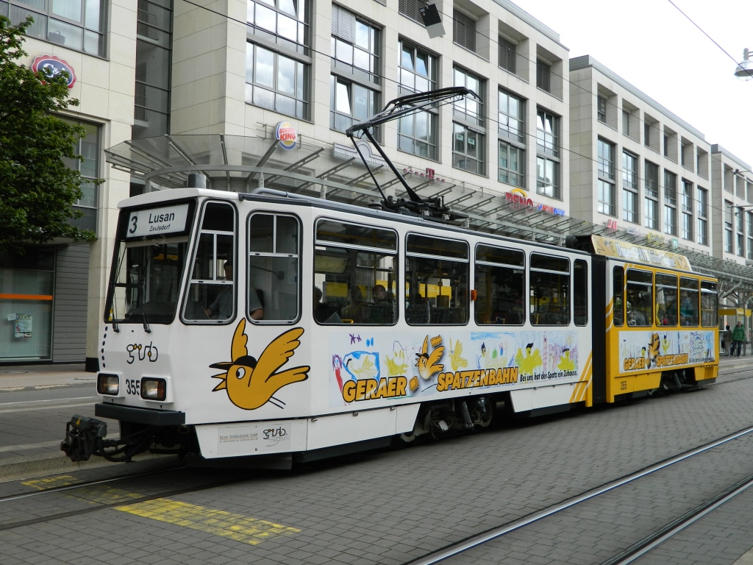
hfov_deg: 52.6
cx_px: 376
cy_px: 282
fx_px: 761
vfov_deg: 40.7
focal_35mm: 35
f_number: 3.3
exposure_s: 1/400
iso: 80
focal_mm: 6.2
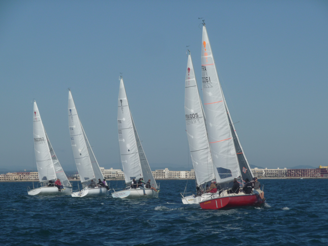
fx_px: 1611
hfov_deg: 11.6
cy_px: 123
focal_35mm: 170
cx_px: 164
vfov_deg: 8.7
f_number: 11
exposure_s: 1/400
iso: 100
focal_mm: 29.1
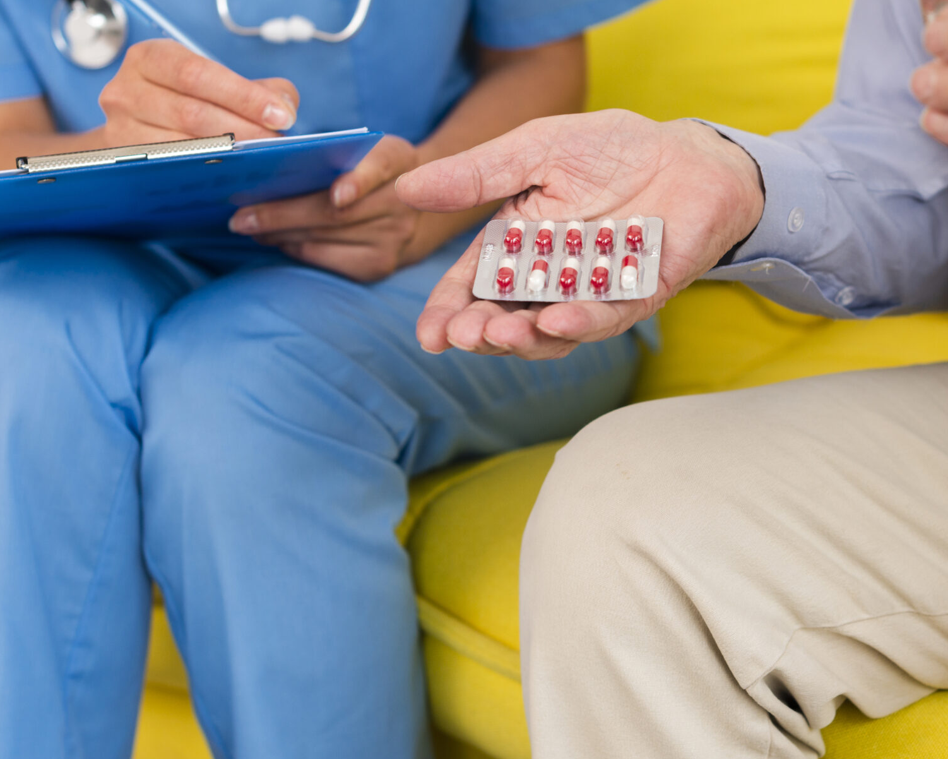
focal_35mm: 80
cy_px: 342
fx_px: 2245
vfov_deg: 19.2
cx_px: 590
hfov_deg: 23.8
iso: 250
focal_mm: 50
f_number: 3.5
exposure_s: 1/160
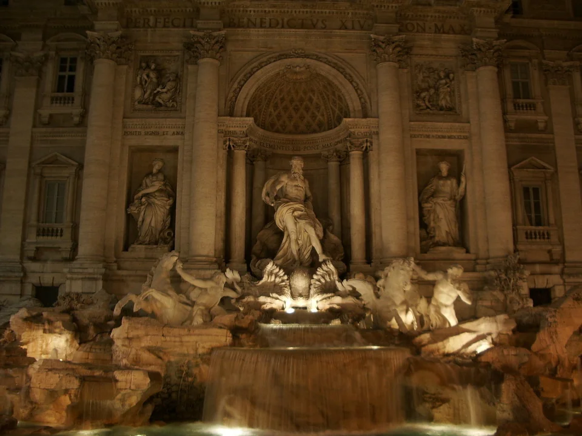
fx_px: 588
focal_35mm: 35
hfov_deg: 52.6
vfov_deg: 40.7
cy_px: 218
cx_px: 291
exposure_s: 1/4
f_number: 2.6
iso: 100
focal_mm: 5.8
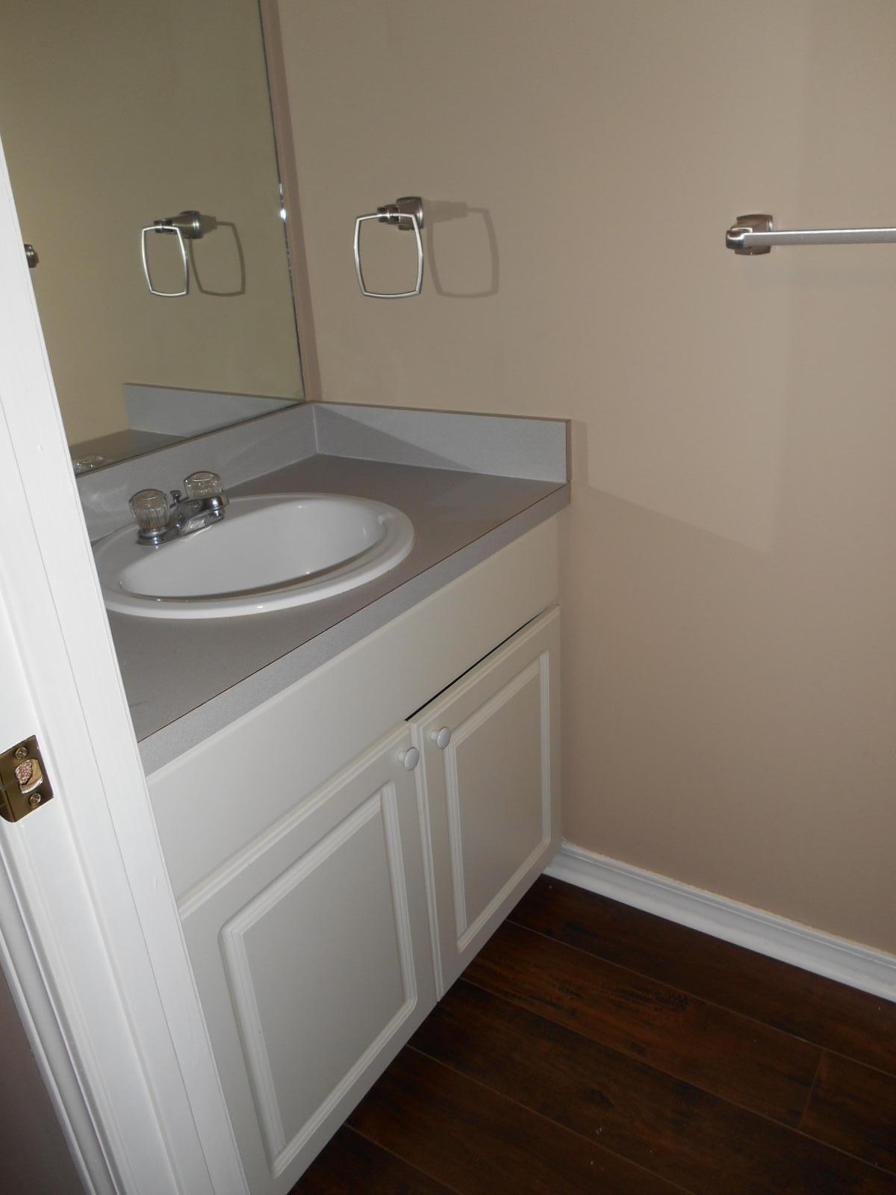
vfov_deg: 67.3
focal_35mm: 26
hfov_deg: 53.1
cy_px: 598
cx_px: 448
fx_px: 897
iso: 80
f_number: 3.4
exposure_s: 1/25
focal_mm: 4.7
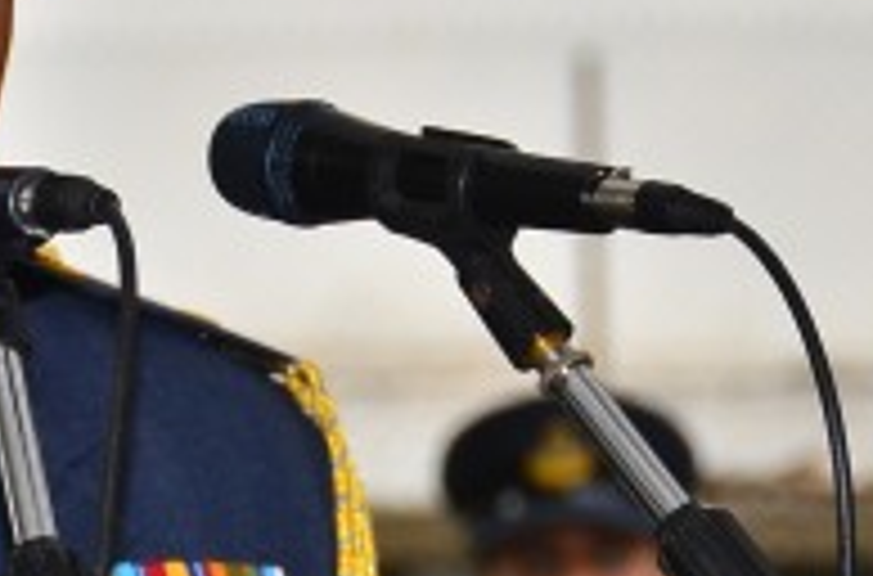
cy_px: 389
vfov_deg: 3.1
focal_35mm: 441
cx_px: 356
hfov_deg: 4.7
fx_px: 10649
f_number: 5.3
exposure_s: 1/125
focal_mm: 95
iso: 250
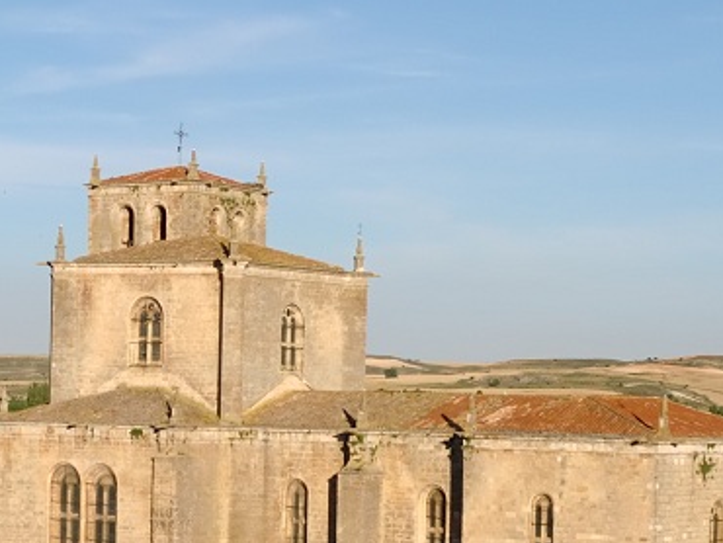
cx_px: 410
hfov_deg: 17.4
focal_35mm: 113
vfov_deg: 13.1
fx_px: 2362
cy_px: 409
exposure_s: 1/800
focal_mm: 9.4
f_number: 3.8
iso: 64
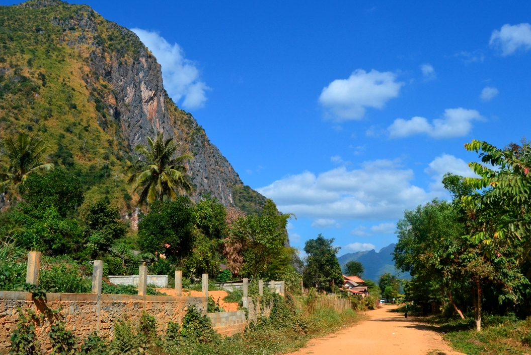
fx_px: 487
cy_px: 192
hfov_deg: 57.2
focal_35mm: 33
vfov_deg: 40.0
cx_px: 268
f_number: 11
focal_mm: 18
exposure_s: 1/500
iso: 320
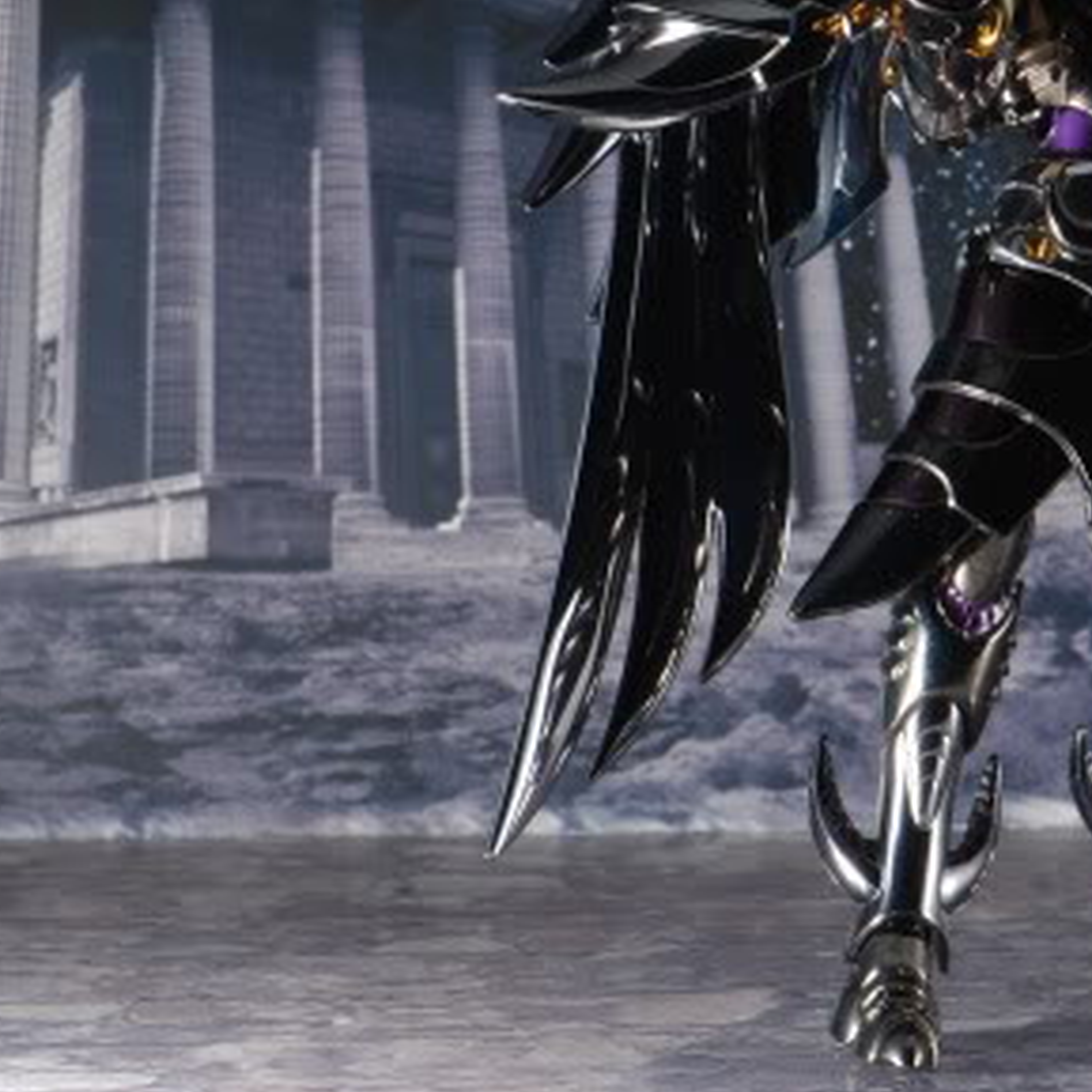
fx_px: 10562
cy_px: 321
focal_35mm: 296
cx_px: 1086
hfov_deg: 5.9
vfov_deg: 5.9
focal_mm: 105
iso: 400
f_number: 16
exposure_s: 1/60
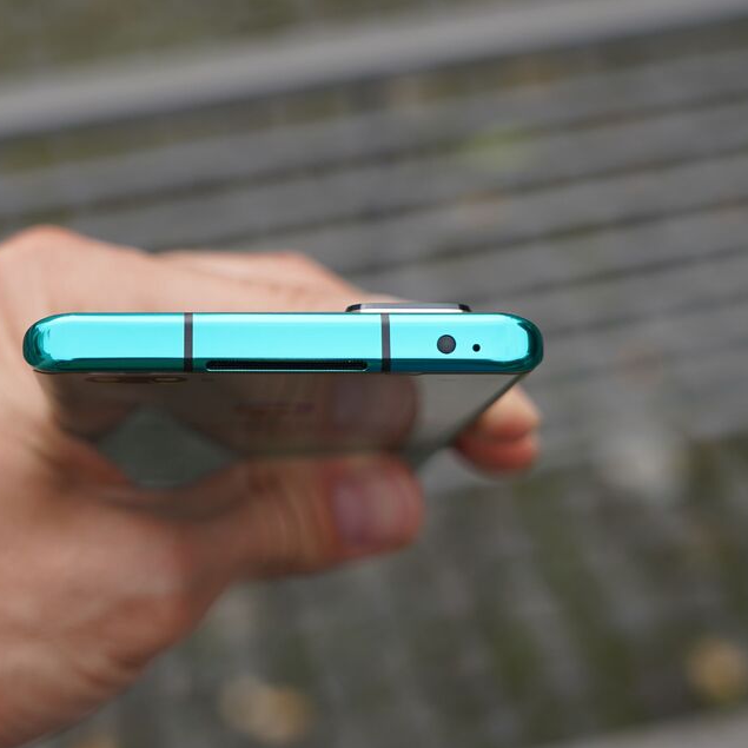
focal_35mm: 54
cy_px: 375
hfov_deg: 31.5
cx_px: 267
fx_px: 1320
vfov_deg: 31.6
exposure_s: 1/200
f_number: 4.5
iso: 100
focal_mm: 42
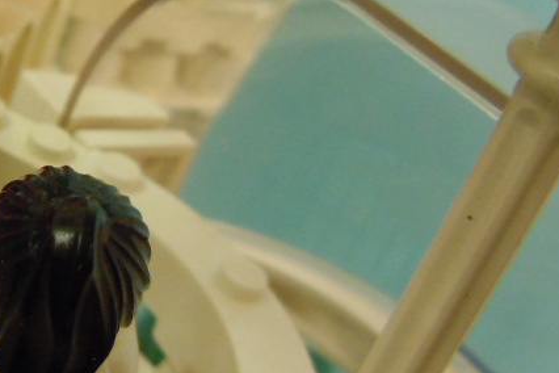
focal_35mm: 75
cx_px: -30
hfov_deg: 25.4
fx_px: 1164
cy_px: 144
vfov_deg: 18.2
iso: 400
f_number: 3.5
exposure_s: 1/8
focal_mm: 5.4
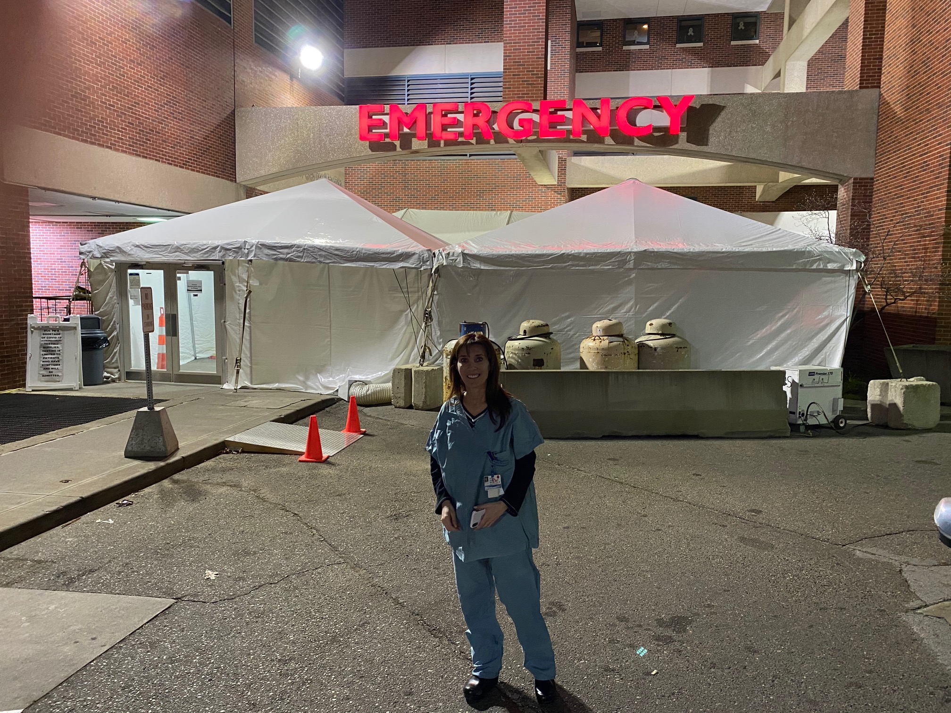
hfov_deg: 67.3
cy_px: 356
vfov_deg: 53.1
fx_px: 714
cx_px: 476
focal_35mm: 26
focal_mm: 4.25
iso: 400
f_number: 1.8
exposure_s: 1/40
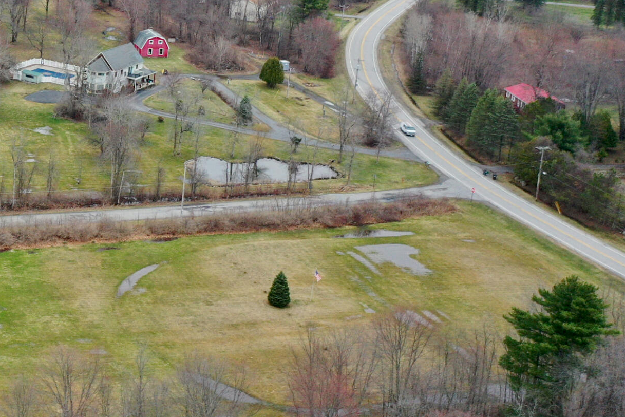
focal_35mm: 69
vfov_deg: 19.6
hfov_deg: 26.3
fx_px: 1198
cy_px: 91
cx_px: -111
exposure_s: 1/30
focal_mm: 10.26
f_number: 2.8
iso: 200
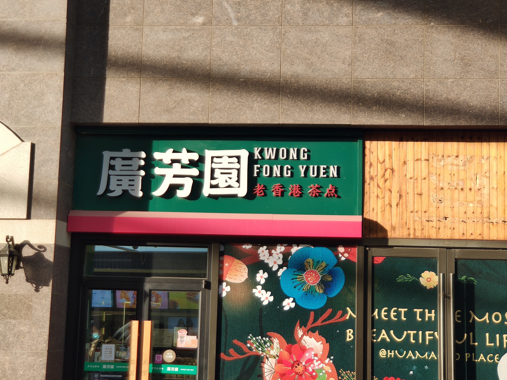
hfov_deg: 31.2
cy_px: 190
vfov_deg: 23.7
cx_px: 254
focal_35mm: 62
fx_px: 908
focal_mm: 6.22
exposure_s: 1/163
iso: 100
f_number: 2.2
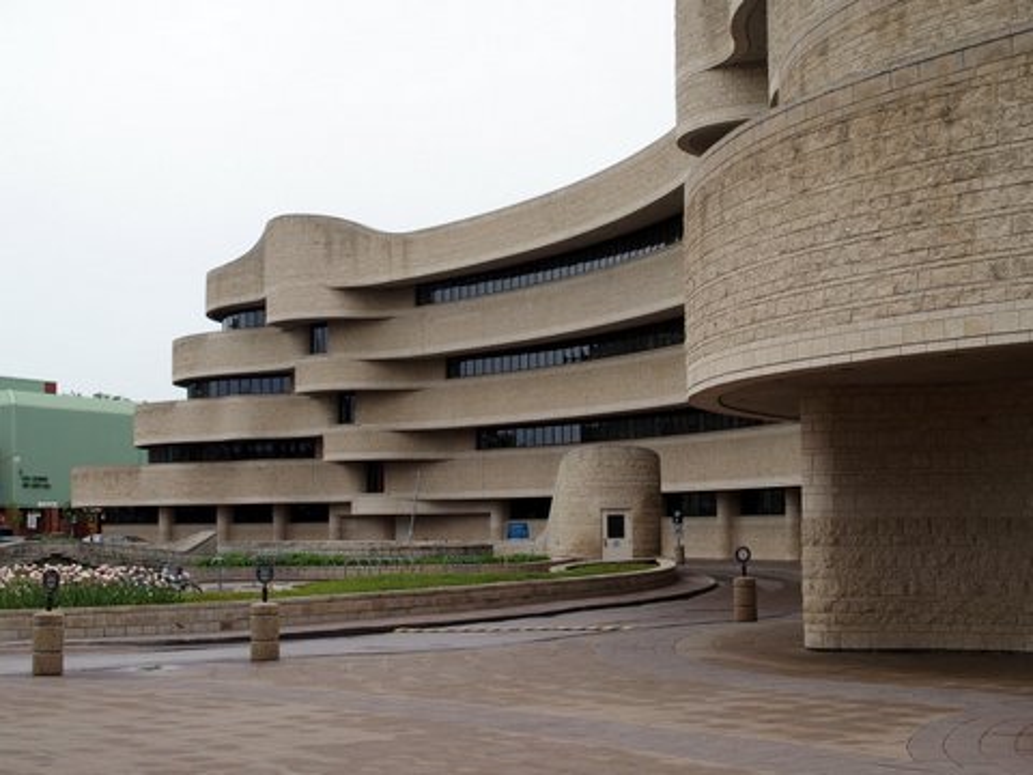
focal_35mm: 70
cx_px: 516
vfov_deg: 21.0
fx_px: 2089
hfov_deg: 27.8
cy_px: 388
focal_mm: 14.5
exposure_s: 1/500
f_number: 3.5
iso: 100
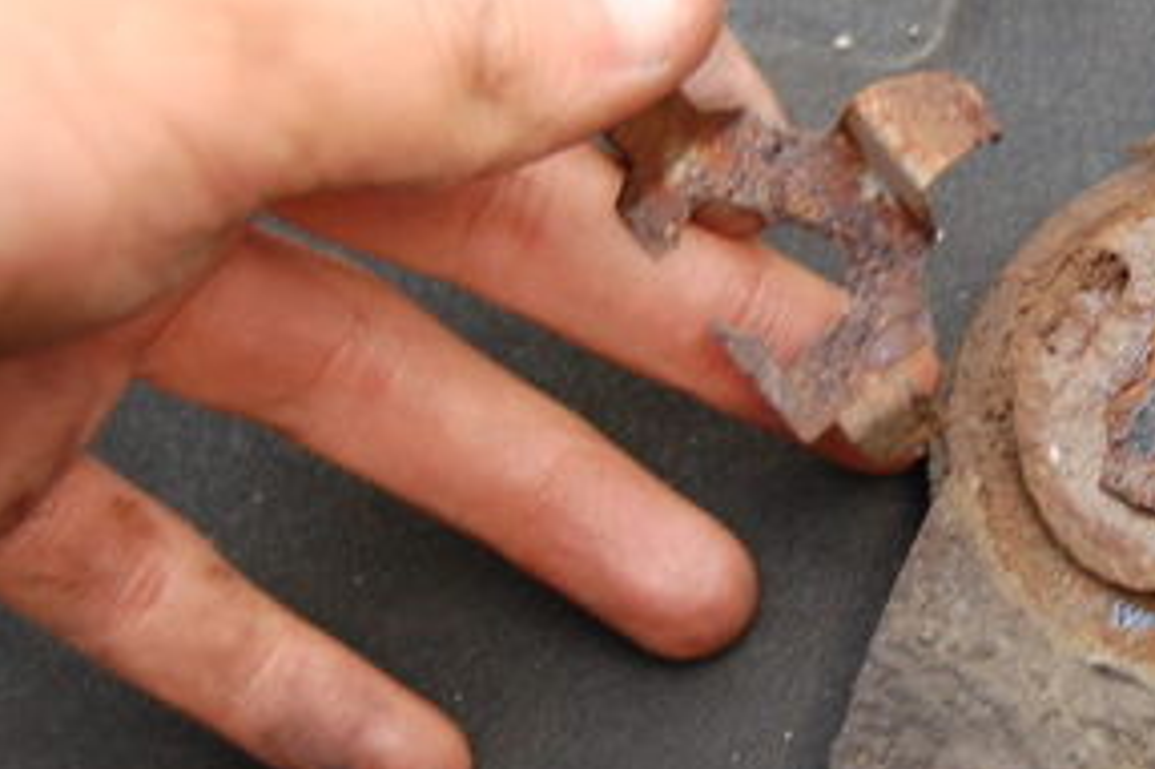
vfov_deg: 10.8
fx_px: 4072
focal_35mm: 127
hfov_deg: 15.8
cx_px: 1147
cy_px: 399
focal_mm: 38
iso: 400
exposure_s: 1/50
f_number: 5
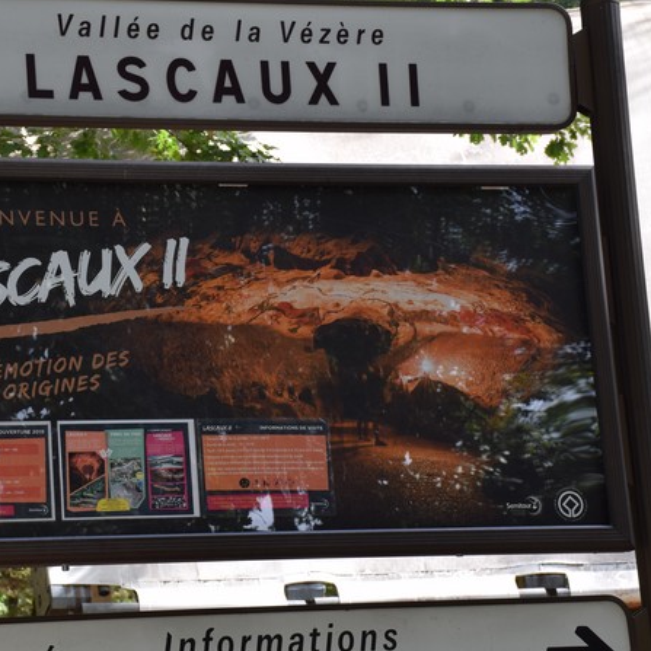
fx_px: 2426
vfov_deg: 15.3
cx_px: 204
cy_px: 363
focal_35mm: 114
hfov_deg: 15.2
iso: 360
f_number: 8
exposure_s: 1/250
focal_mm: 50
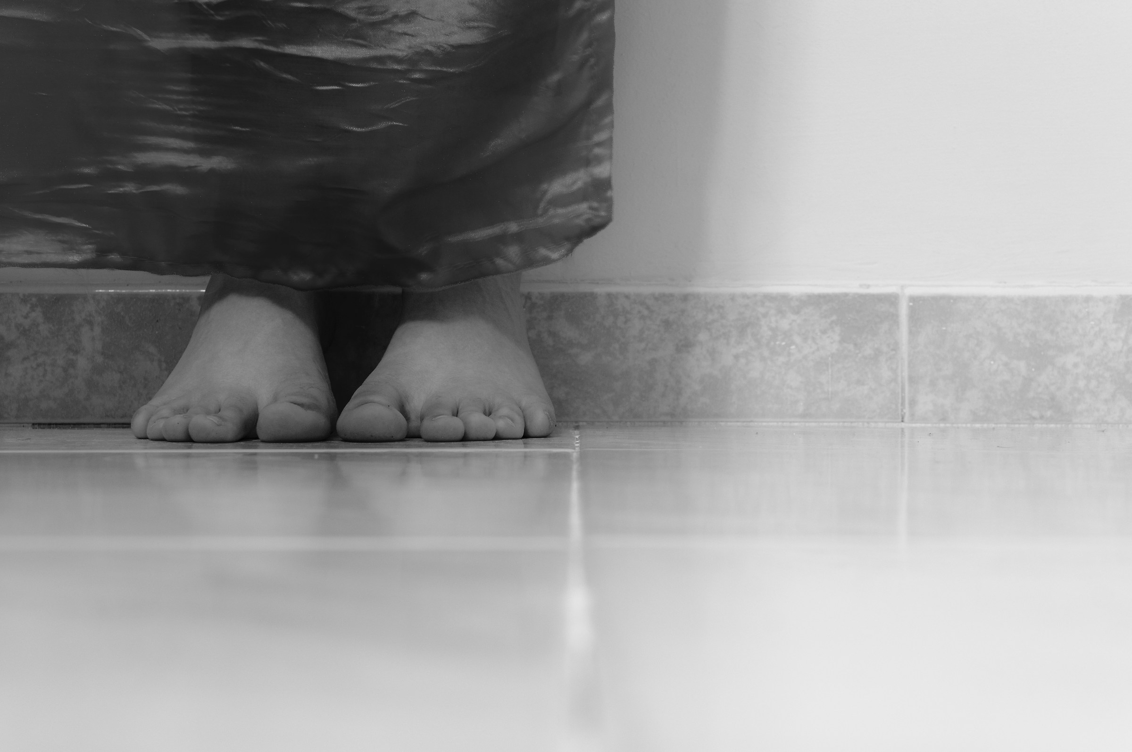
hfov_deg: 38.9
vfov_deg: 26.4
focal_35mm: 51
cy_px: 376
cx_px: 566
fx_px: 1602
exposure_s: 1/1.67
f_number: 6.3
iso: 200
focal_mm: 34
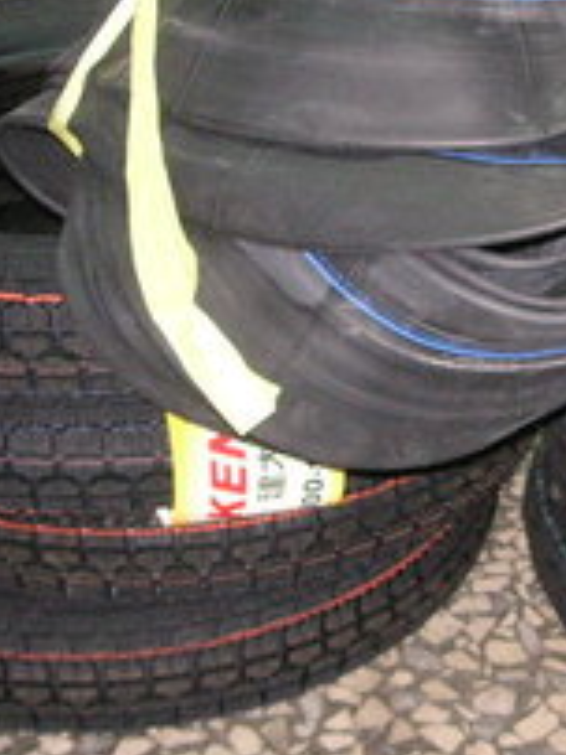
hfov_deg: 16.0
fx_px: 1986
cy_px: 333
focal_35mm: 91
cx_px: 492
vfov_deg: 21.5
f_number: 2.8
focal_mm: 6.1
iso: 160
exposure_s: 1/45
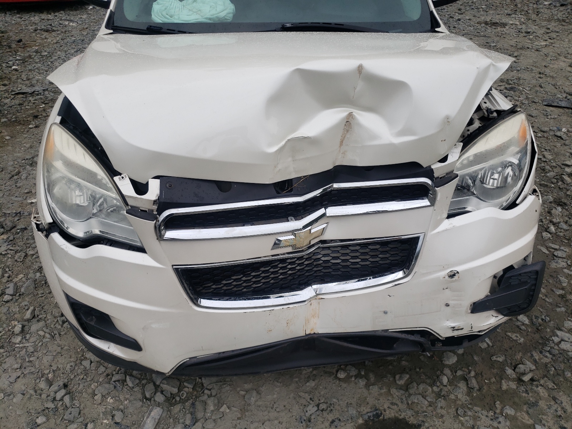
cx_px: 286
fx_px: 430
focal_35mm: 26
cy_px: 214
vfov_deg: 53.1
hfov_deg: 67.3
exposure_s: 1/3333
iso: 50
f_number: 1.5
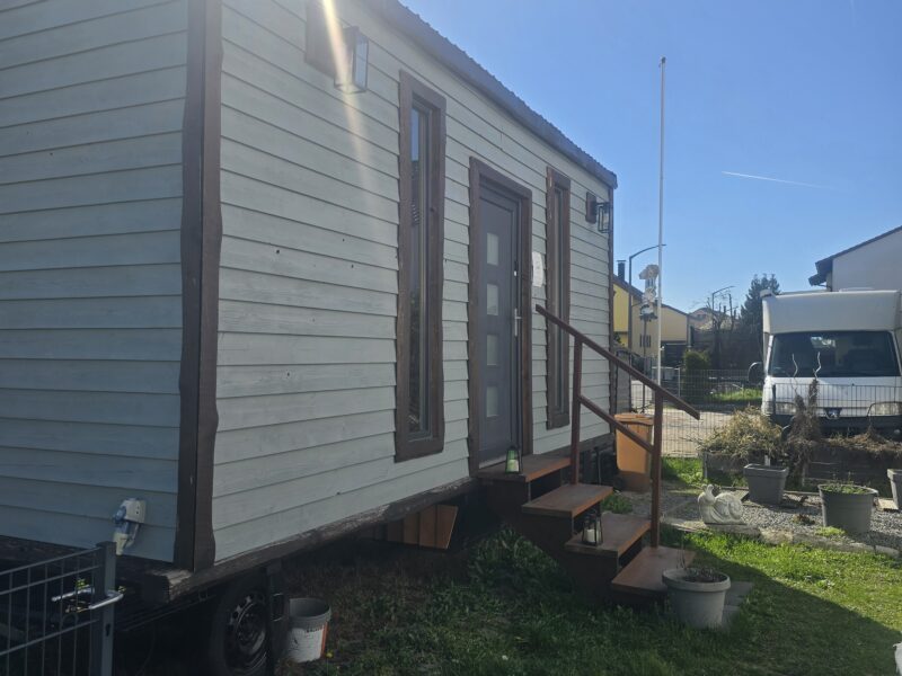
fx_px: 599
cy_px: 338
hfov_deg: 73.9
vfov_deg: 58.9
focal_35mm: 23
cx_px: 451
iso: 12
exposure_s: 1/1445
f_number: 1.7
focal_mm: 6.3
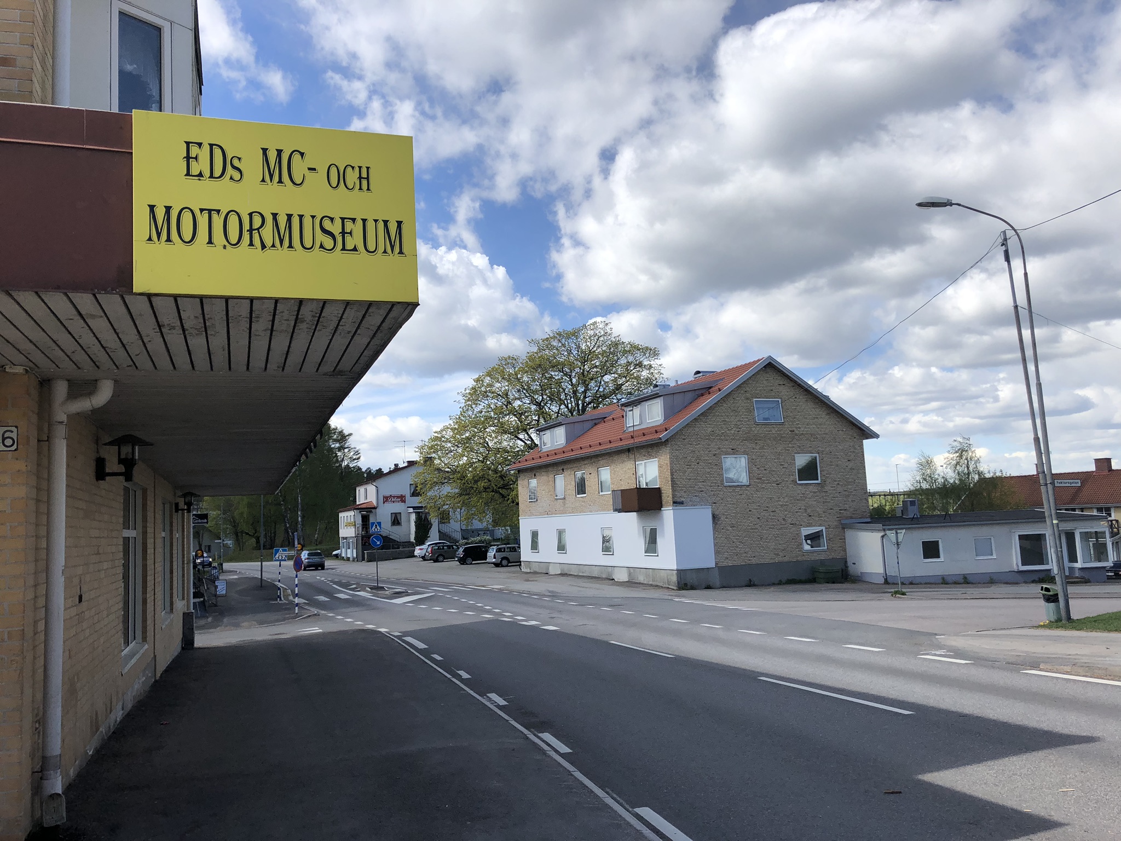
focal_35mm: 28
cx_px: 560
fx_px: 907
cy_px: 420
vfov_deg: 49.7
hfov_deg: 63.4
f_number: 1.8
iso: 20
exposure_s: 1/2183
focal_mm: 3.99
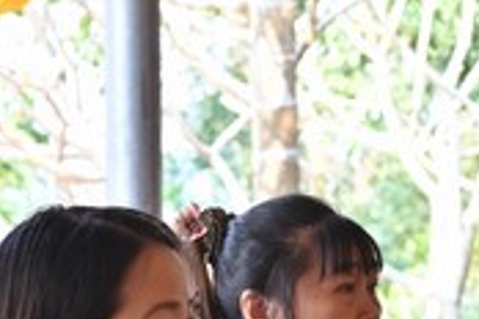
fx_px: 3725
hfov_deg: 7.4
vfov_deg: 4.9
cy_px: 522
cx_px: 193
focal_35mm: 280
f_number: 6.3
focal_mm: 75
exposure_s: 1/125
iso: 1000
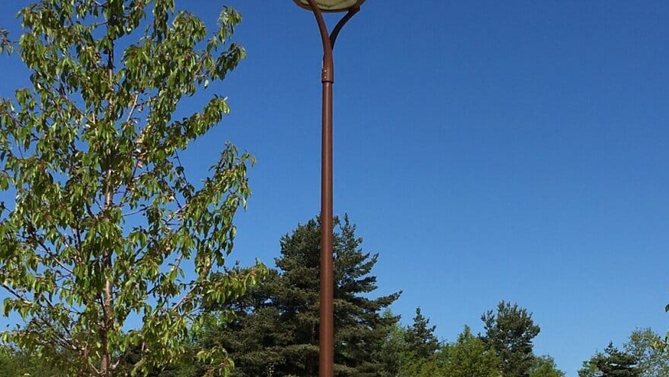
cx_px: 365
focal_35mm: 74
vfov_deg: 15.8
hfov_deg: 28.6
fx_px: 1313
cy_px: 434
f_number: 2.2
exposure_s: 1/2849
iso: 25
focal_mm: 4.15
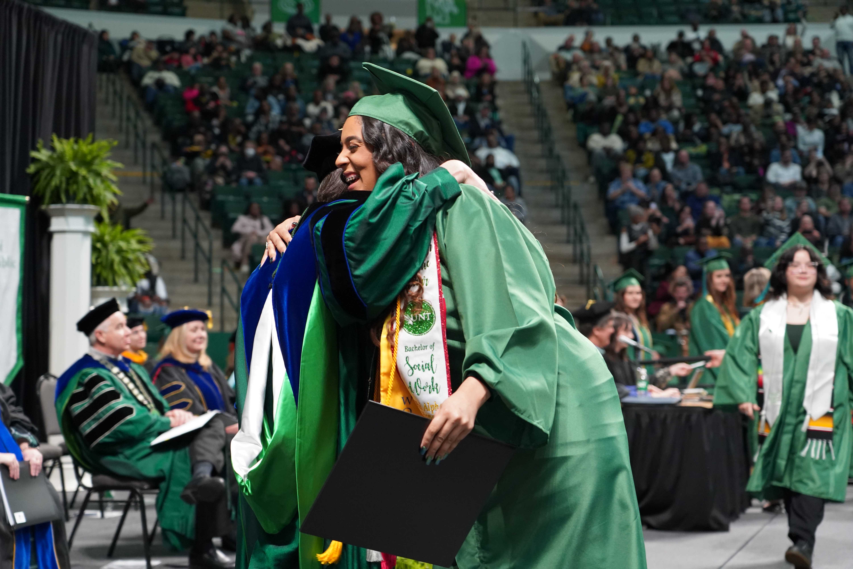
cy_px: 284
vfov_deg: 22.3
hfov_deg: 32.9
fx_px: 1445
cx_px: 426
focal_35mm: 61
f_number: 4
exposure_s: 1/160
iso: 4000
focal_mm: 61
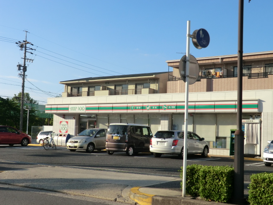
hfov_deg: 40.4
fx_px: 371
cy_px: 102
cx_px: 136
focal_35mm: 47
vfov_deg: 30.9
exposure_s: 1/640
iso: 80
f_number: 4
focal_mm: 8.4
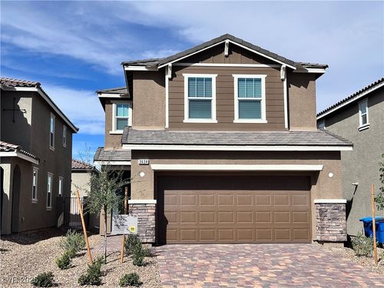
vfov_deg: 30.3
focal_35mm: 48
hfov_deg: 39.7
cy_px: 144
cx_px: 192
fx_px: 532
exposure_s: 1/6623
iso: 64
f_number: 1.78
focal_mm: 6.86
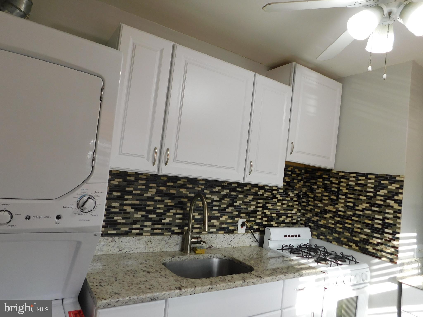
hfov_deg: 73.9
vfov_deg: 58.9
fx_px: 281
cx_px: 212
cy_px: 158
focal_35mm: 23
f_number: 3
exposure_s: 1/100
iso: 125
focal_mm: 4
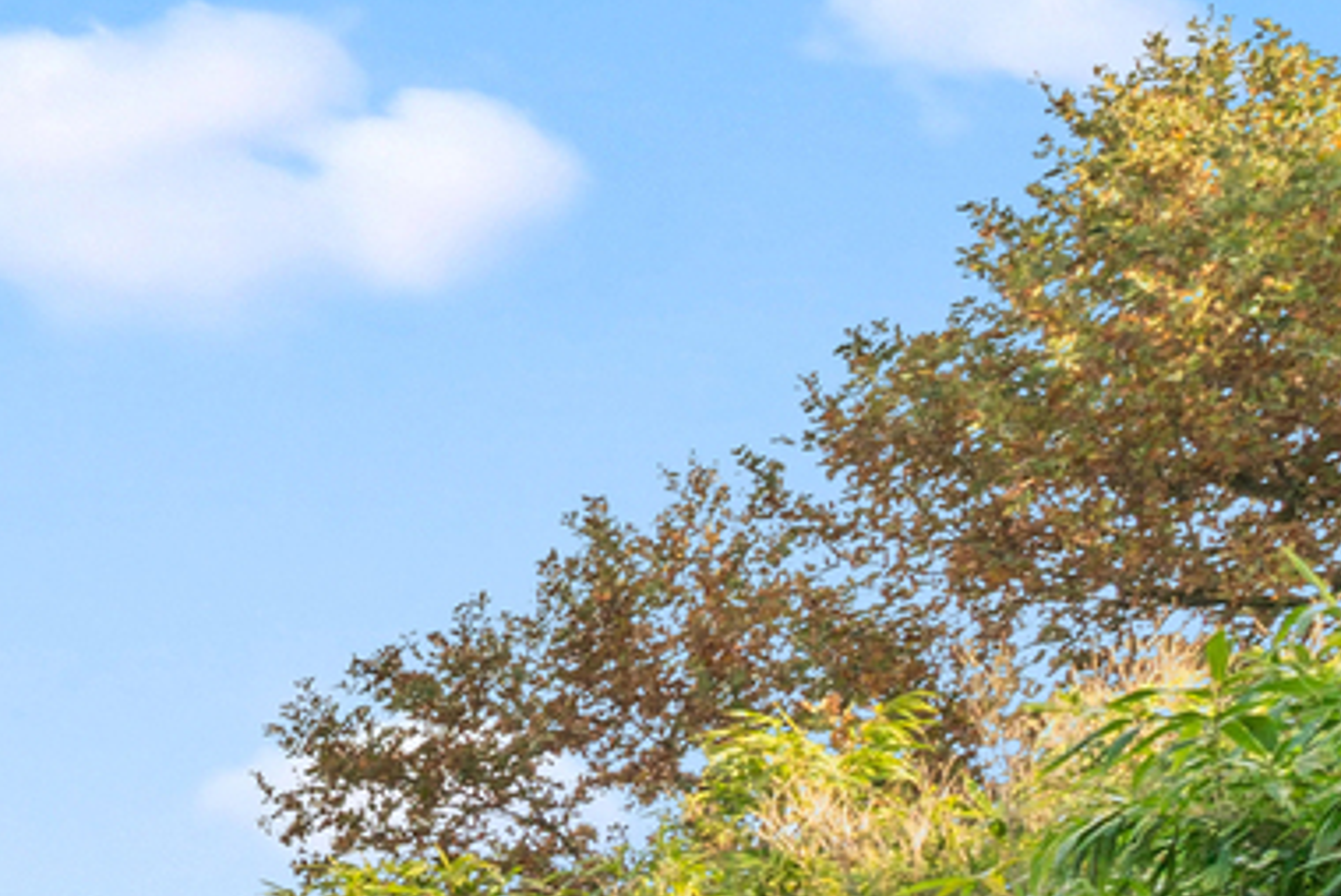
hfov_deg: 11.2
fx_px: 3765
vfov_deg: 11.7
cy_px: 1949
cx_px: -2753
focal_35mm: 101
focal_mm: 16
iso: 250
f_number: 11
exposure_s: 1/30
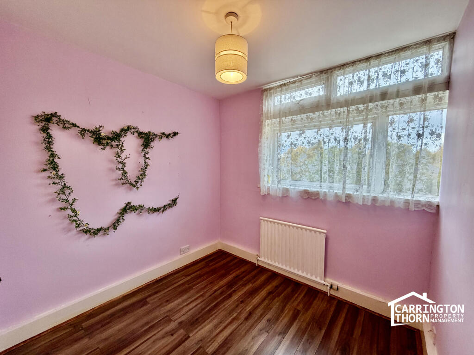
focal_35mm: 14
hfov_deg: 102.1
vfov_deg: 85.7
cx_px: 237
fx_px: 192
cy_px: 178
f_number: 2.2
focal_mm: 2.22
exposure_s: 1/100
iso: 125
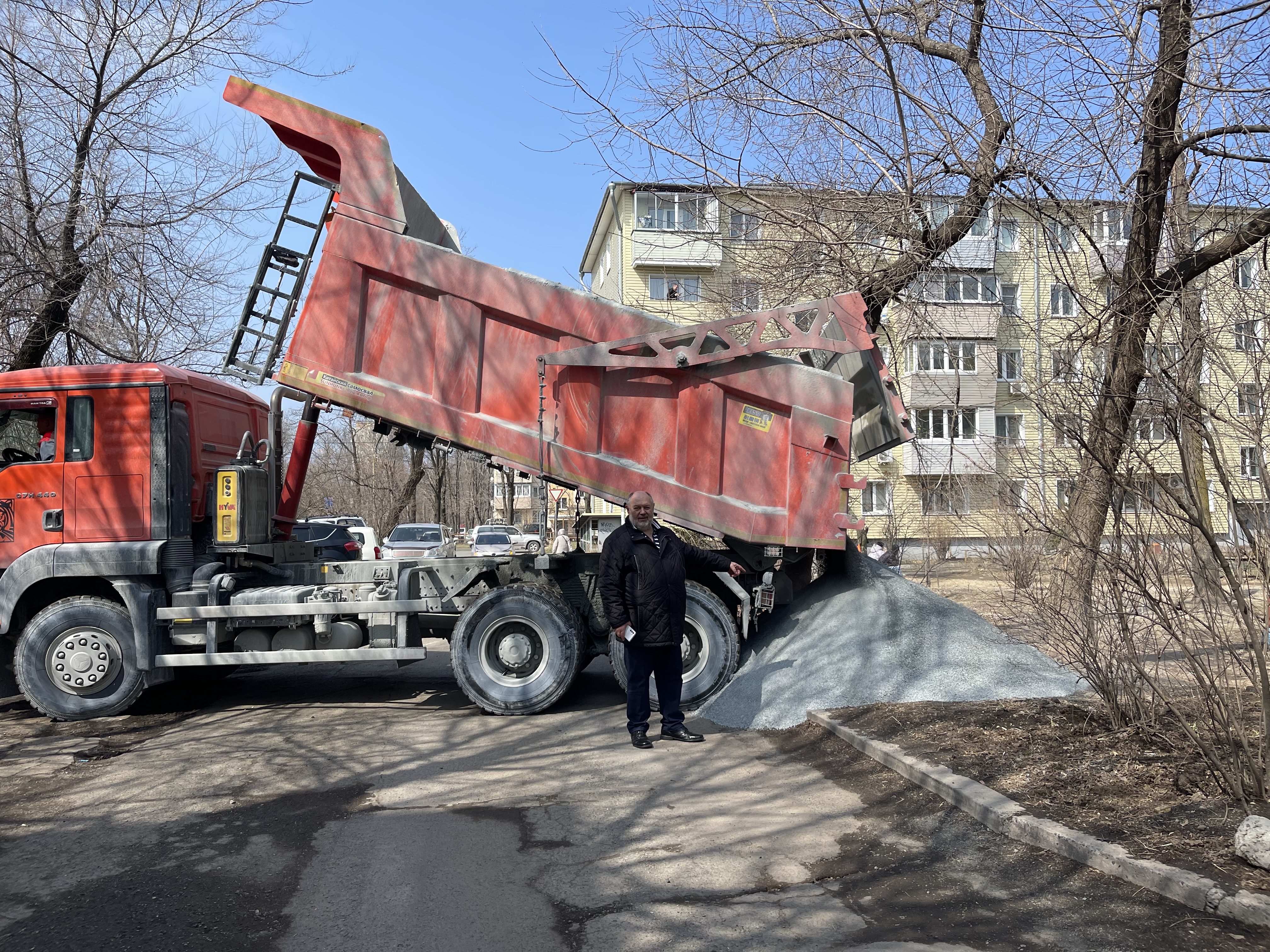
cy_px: 476
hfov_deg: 69.4
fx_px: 917
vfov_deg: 54.9
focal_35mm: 25
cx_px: 635
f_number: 1.6
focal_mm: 5.1
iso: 32
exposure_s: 1/2288
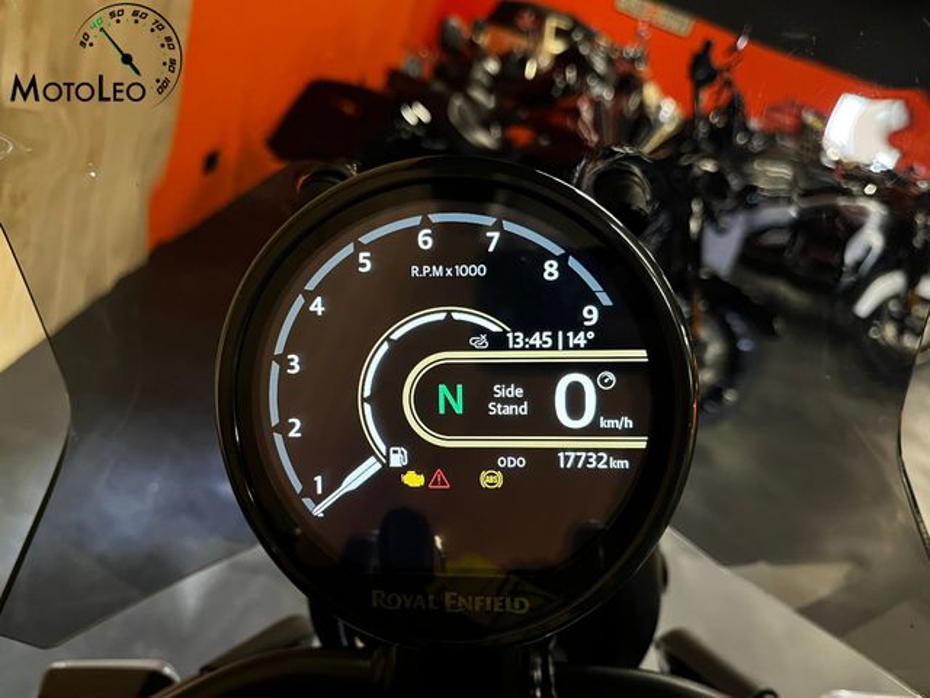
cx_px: 465
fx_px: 699
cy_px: 349
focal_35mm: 26
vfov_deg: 53.1
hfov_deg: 67.3
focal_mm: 5.1
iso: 500
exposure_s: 1/25
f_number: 1.6
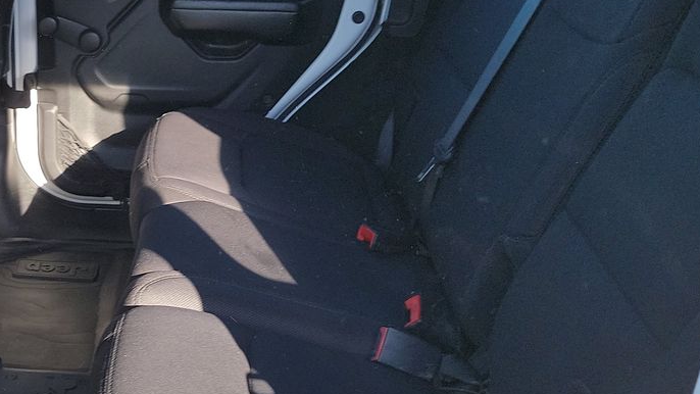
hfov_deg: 32.9
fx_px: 1132
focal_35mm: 61
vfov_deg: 19.7
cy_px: 163
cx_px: 94
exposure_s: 1/151
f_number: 1.8
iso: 50
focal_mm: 6.7
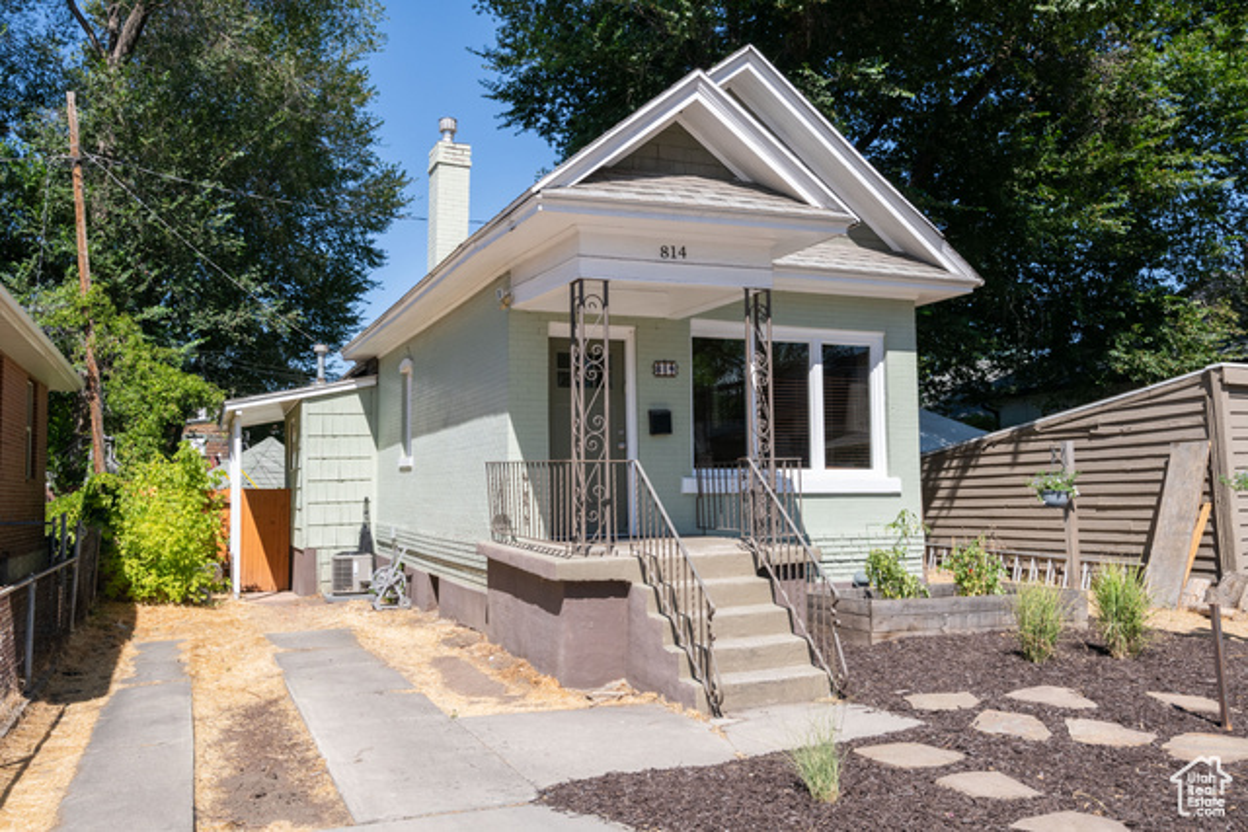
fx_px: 1040
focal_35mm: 30
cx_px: 624
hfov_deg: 61.9
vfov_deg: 43.6
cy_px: 416
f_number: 11
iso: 250
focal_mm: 30
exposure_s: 1/400
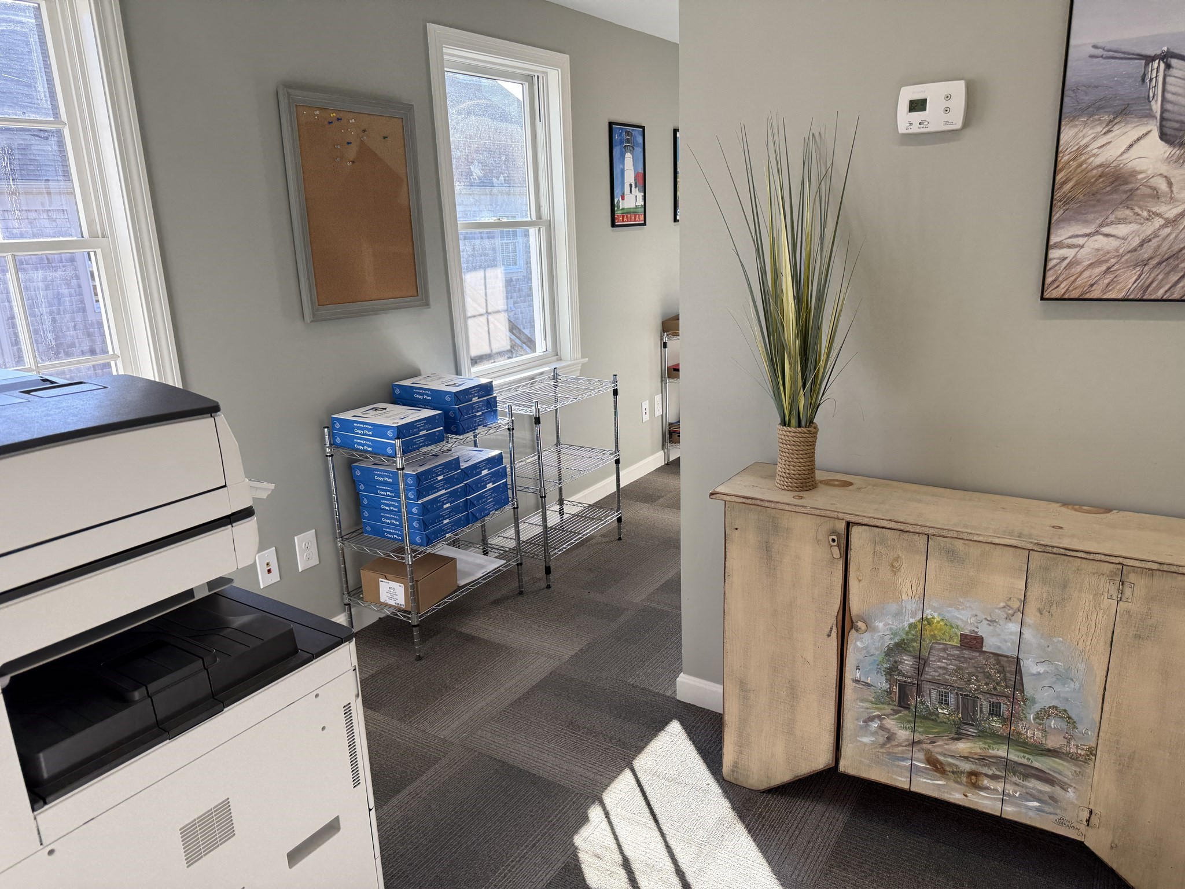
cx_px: 592
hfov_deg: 71.6
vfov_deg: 56.8
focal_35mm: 24
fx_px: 822
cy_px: 444
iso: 80
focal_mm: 6.76
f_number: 1.78
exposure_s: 1/412
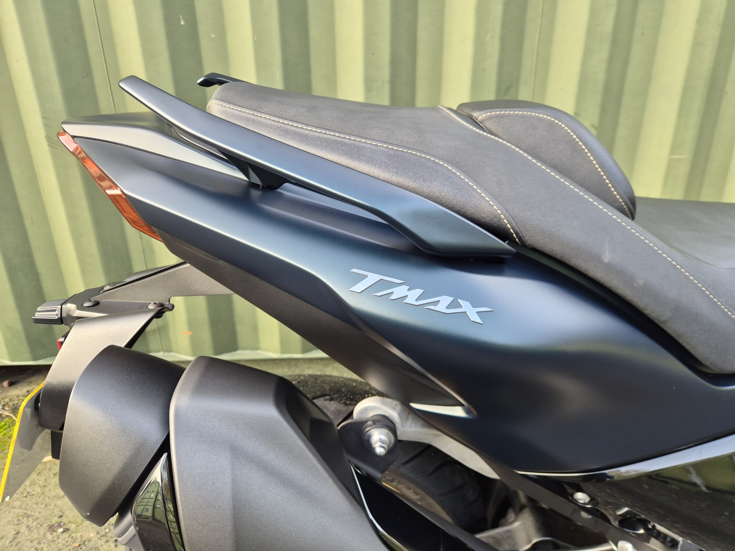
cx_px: 368
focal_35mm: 23
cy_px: 276
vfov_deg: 58.9
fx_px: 488
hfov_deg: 73.9
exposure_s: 1/180
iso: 200
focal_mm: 5.4
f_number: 1.8
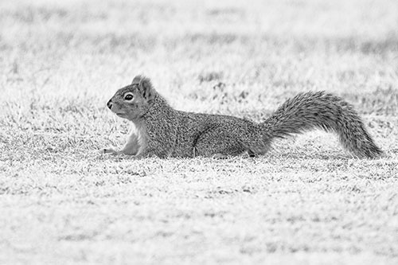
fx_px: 6078
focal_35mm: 550
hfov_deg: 3.8
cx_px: 199
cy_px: 132
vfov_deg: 2.5
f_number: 11
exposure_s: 1/3200
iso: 3200
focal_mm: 550
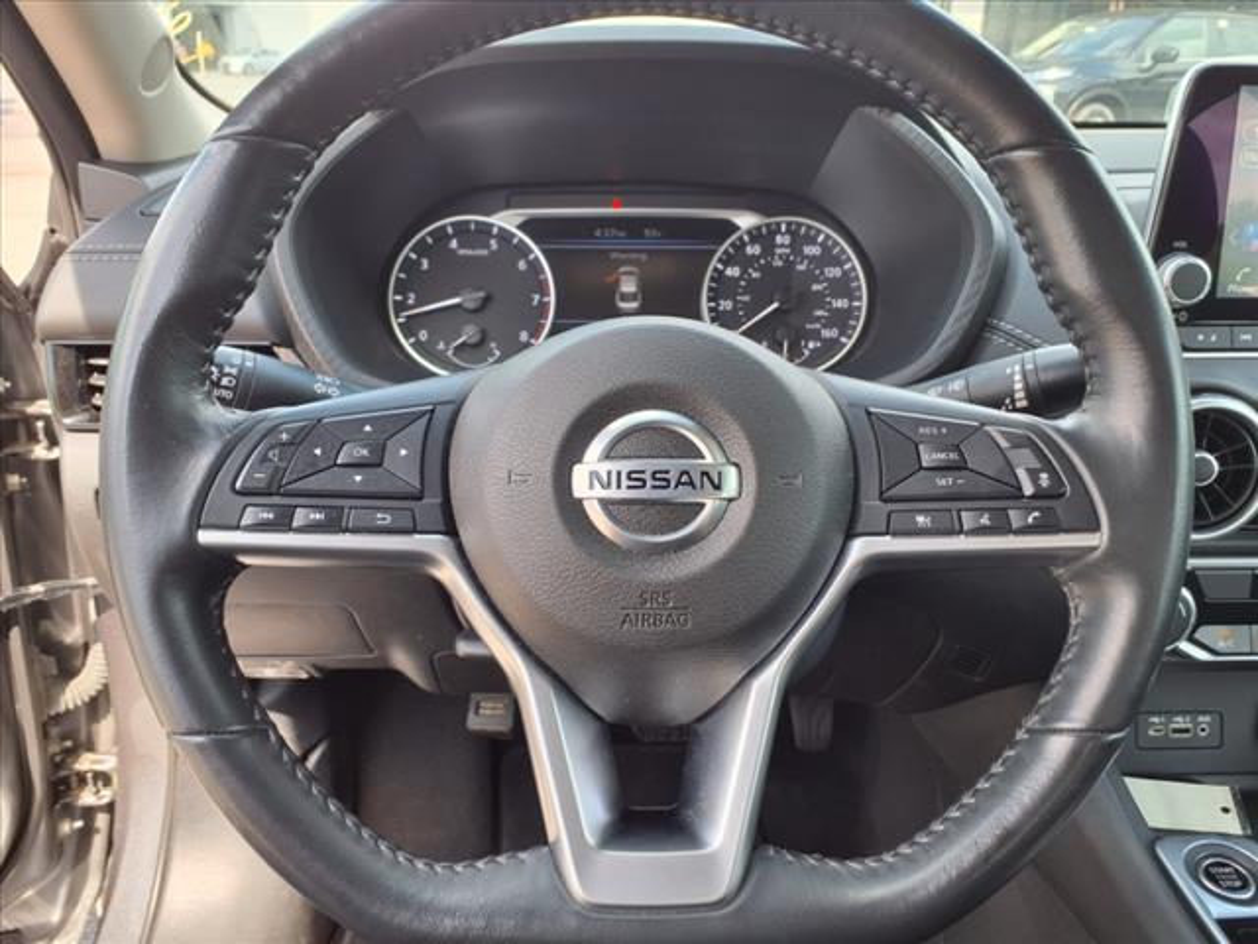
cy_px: 472
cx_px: 629
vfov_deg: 51.4
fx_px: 981
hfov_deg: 65.3
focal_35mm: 27
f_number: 1.9
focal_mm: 3.58
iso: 40
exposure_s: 1/120
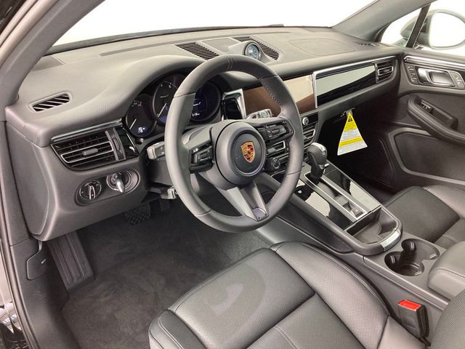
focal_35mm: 28
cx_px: 232
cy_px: 174
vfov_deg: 49.7
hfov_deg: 63.4
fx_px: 376
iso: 200
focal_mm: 3.99
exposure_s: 1/60
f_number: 1.8
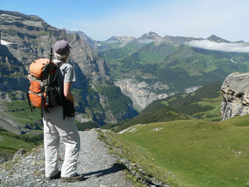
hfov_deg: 51.3
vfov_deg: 39.7
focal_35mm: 36
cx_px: 124
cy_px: 94
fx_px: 259
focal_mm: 6
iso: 80
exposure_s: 1/500
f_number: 4.6
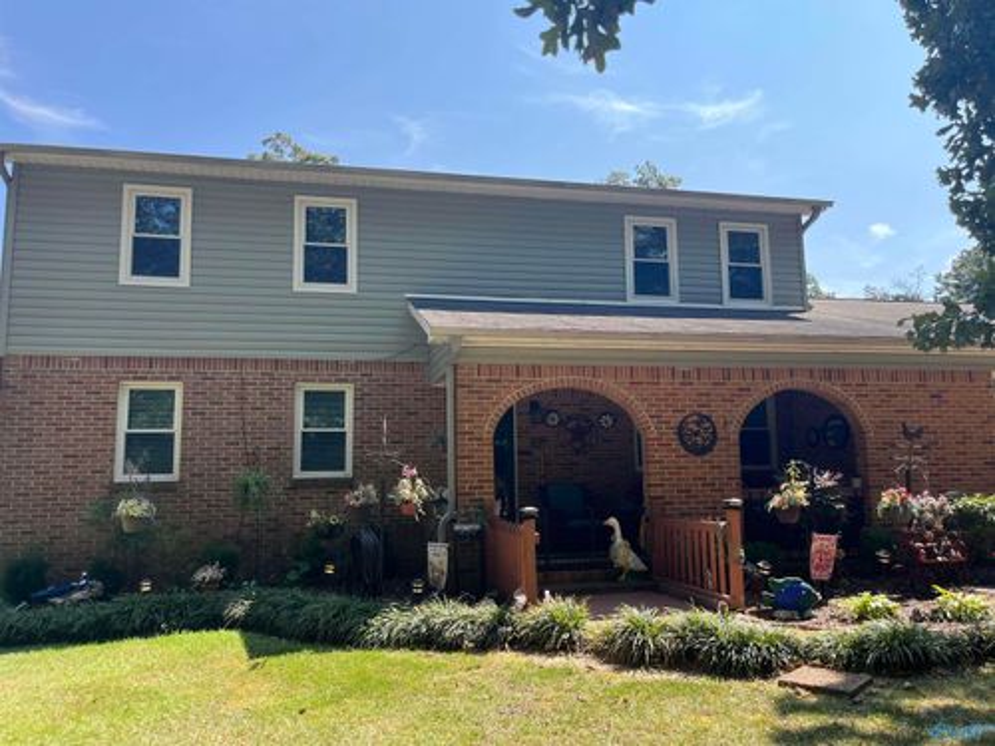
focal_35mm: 26
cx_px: 498
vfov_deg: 53.1
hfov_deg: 67.3
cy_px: 373
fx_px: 747
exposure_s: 1/1186
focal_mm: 5.1
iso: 50
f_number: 1.6
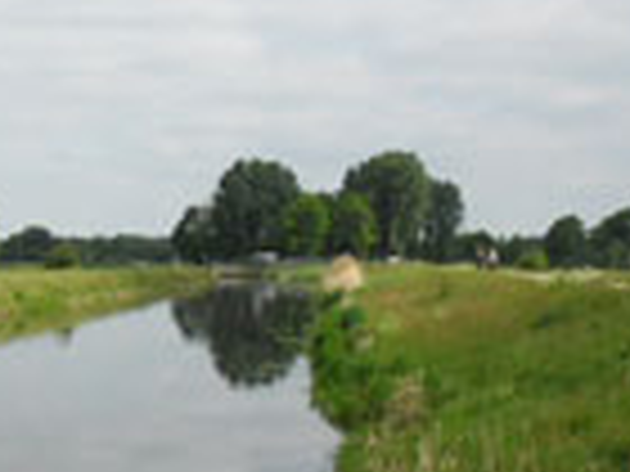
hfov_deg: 21.4
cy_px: 548
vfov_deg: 16.4
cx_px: -58
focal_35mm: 87
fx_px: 1583
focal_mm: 4.9
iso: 80
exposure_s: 1/756
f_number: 3.5
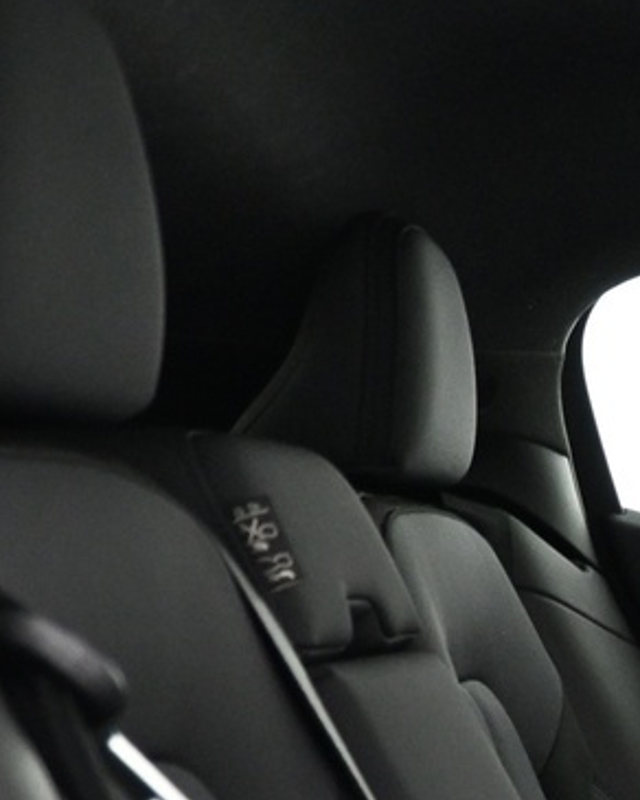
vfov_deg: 17.9
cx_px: 1547
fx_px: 2368
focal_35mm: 100
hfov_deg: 12.2
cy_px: 1056
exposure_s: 1/15
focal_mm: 16
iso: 1600
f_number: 3.5
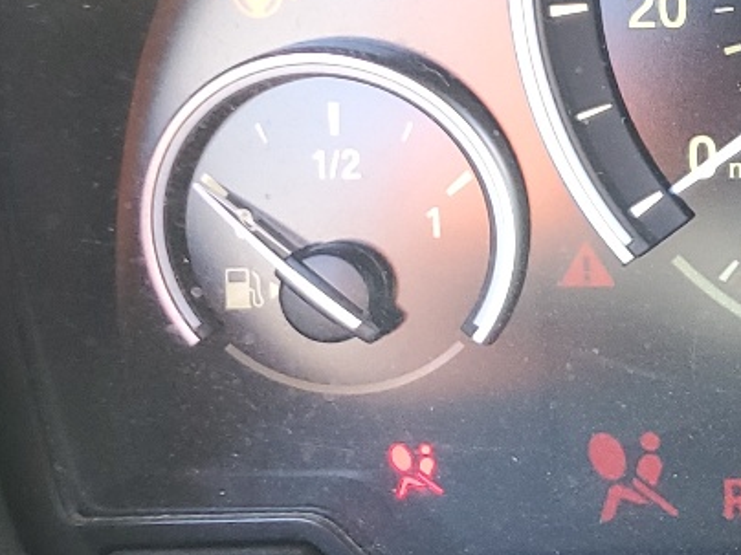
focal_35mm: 103
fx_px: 2205
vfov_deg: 14.2
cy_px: 16
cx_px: 1445
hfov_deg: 15.5
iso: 59
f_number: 1.5
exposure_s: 1/60.2
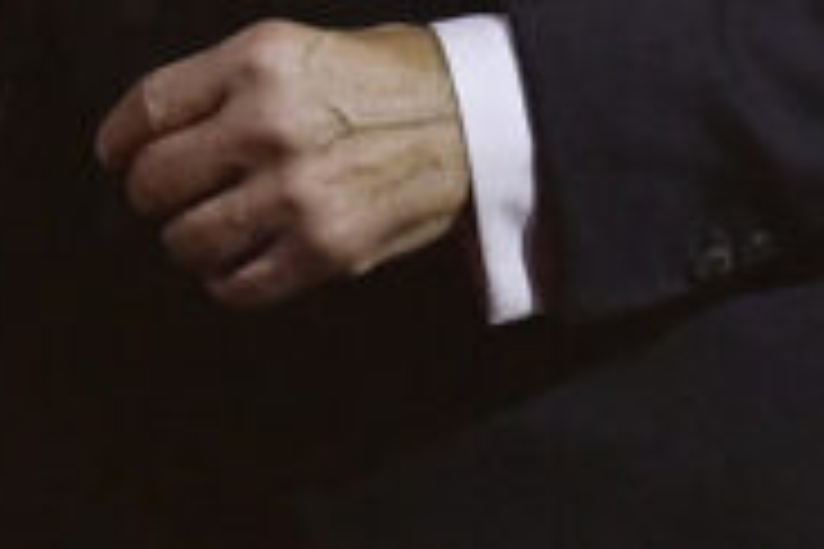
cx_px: 1409
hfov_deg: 1.2
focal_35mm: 1678
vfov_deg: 0.8
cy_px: -626
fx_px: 38405
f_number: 3.2
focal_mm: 300
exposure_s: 1/800
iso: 4000
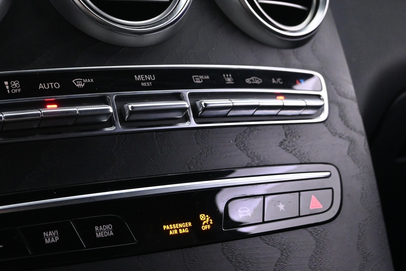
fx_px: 607
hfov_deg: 36.3
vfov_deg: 25.2
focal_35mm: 54
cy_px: 141
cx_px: 114
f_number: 4.2
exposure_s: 1/25
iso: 2500
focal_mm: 23
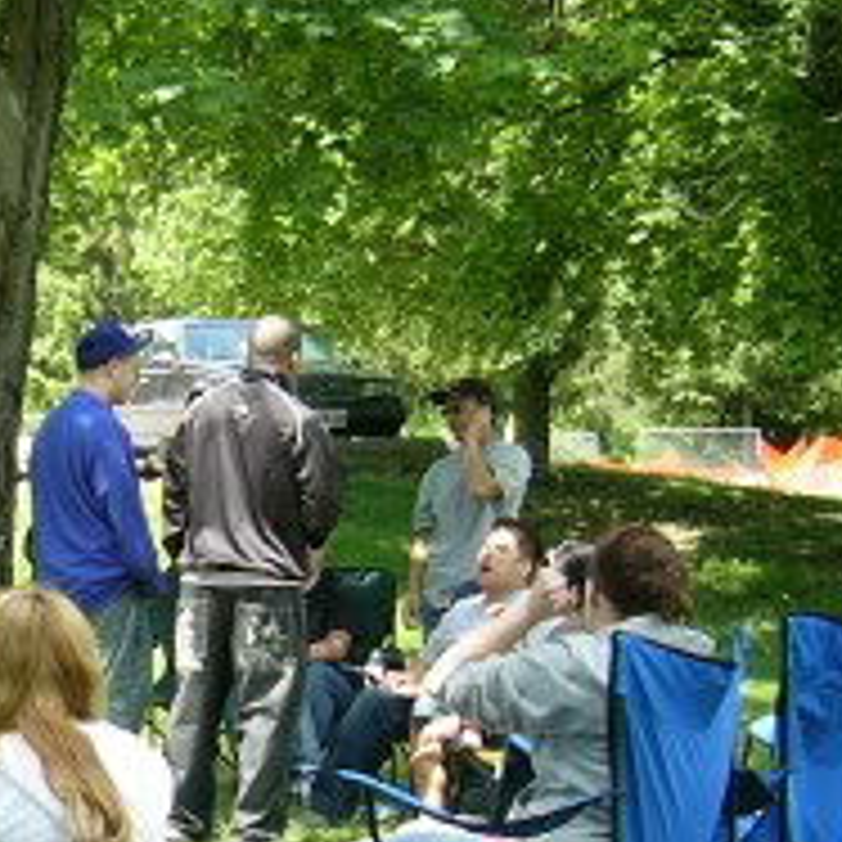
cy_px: 626
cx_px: -23
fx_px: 2917
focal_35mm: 106
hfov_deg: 16.1
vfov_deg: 16.3
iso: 50
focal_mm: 5.8
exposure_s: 1/200
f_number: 2.8
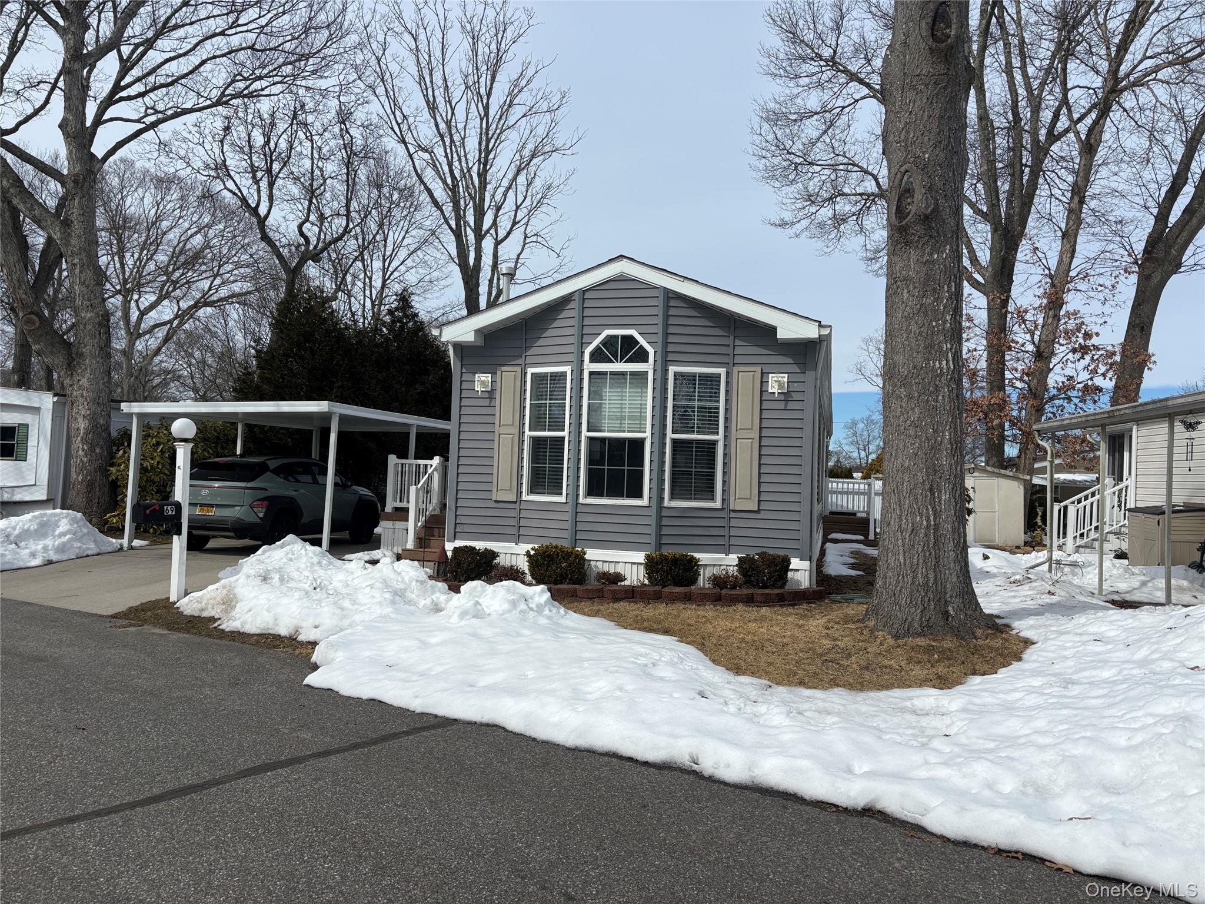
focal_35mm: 26
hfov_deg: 67.3
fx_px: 905
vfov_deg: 53.1
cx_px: 602
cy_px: 452
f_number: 1.6
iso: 50
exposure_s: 1/6711
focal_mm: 5.96
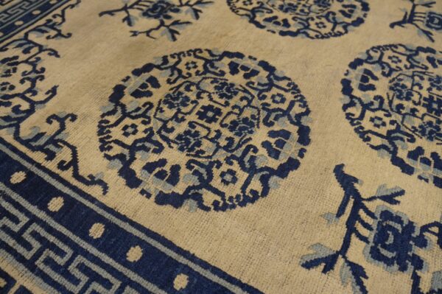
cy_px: 147
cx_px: 221
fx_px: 331
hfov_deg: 67.4
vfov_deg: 47.9
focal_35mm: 27
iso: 640
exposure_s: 1/60
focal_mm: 18
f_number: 4
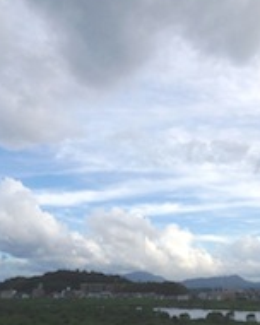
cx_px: 139
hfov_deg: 25.0
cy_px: 178
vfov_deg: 30.9
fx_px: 587
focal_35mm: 61
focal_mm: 4.12
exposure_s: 1/1869
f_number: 2.4
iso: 50
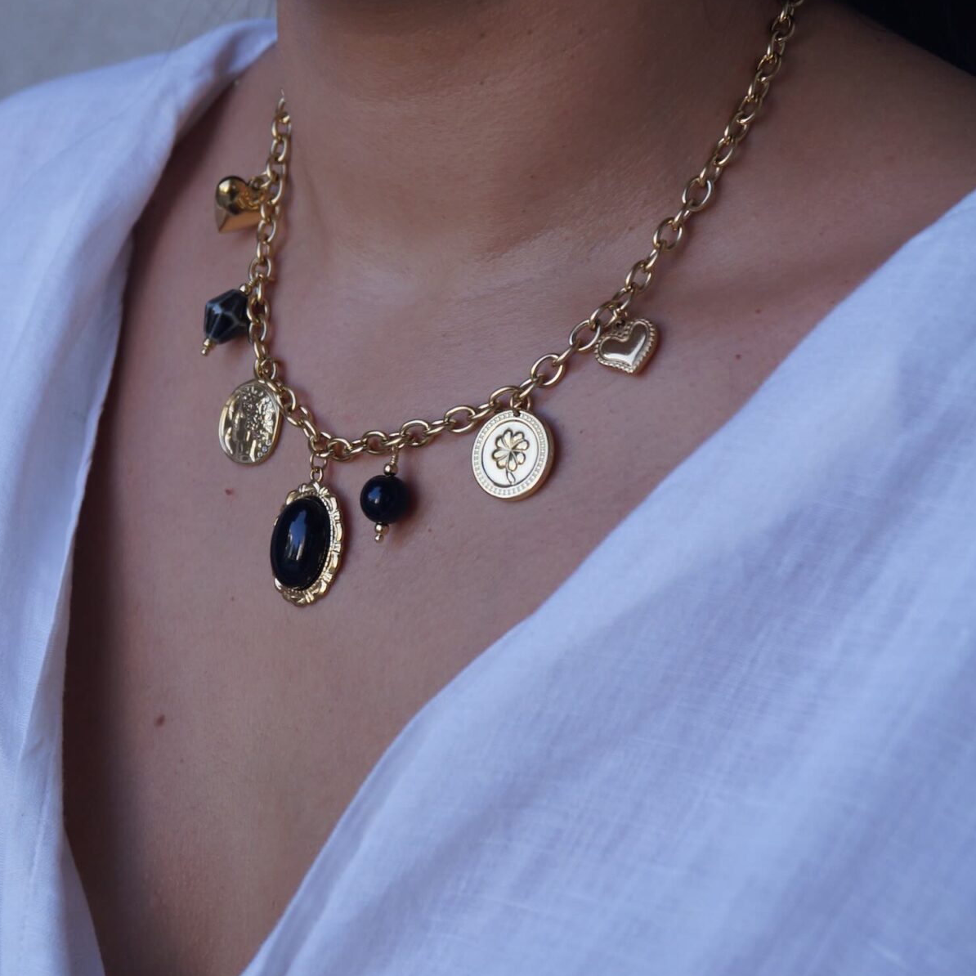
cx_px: 487
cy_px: 311
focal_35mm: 86
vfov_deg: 20.1
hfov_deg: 20.2
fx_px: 2743
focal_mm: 45
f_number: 5.6
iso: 250
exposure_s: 1/160
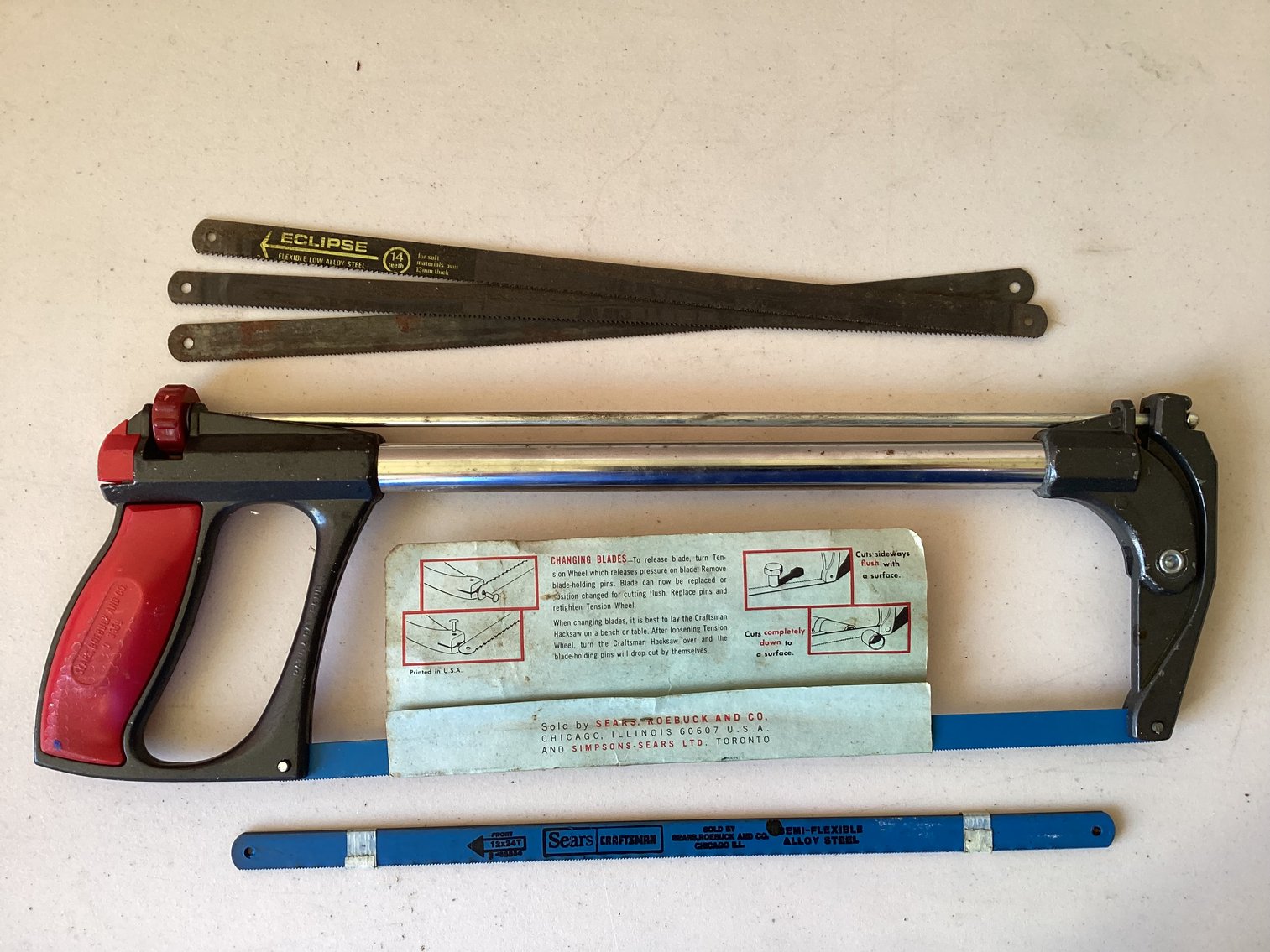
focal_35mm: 31
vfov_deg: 45.4
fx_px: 1137
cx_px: 635
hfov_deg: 58.3
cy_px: 476
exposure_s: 1/100
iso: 50
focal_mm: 3.3
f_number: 2.4
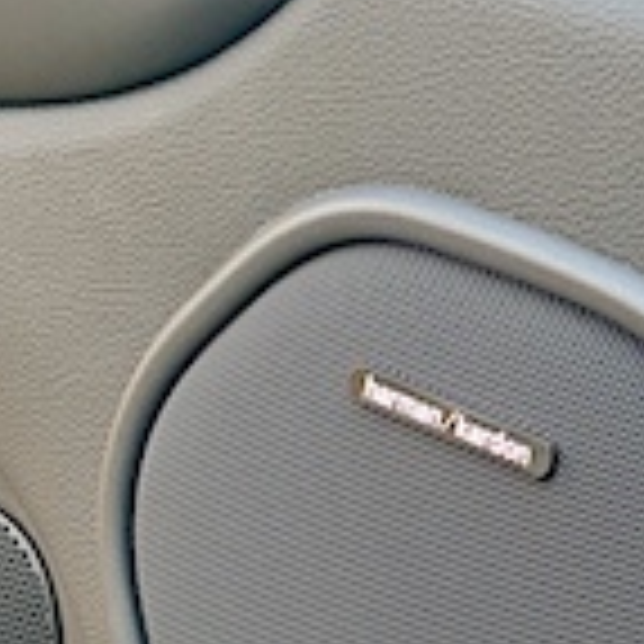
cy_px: 245
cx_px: 36
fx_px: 4104
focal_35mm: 195
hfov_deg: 8.9
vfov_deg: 9.0
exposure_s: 1/100
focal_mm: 6
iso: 100
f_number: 2.4
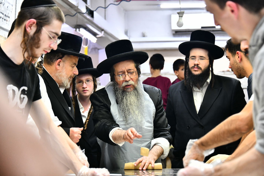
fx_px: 770
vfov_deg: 13.0
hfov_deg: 19.5
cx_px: 132
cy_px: 88
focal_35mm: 105
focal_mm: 105
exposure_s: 1/160
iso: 3200
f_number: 5.3
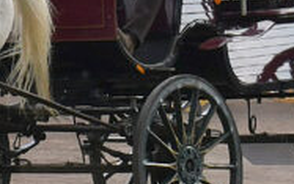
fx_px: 6035
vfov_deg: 1.7
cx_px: -164
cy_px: -138
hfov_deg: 2.8
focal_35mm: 753
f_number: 10
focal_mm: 90
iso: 640
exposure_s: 1/640
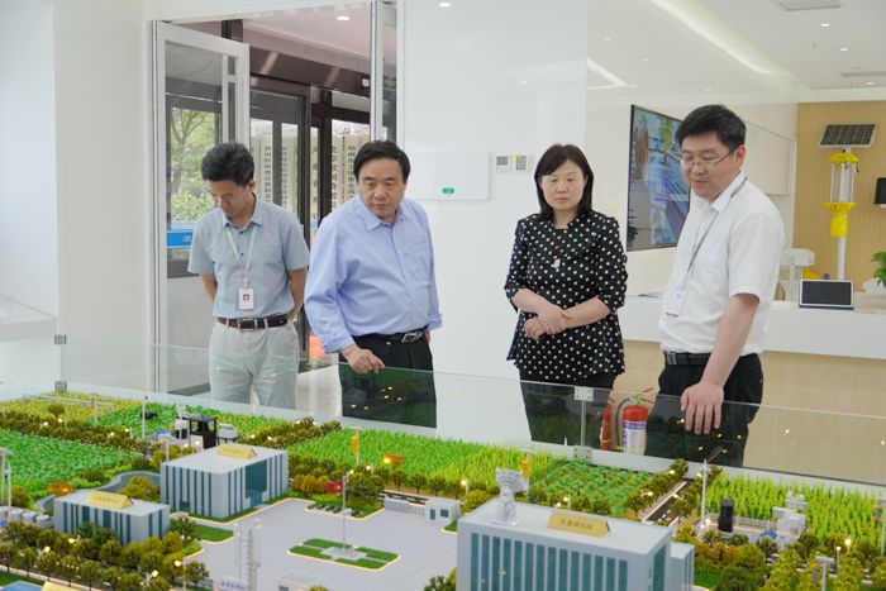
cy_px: 296
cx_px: 443
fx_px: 1034
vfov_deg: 31.9
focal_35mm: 42
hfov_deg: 46.4
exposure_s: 1/160
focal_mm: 28
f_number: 4.5
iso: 640
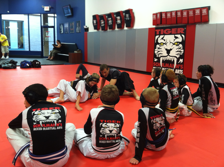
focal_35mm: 35
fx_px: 226
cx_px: 112
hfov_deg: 52.7
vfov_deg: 40.6
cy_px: 84
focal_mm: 3.85
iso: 100
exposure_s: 1/15
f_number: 2.8
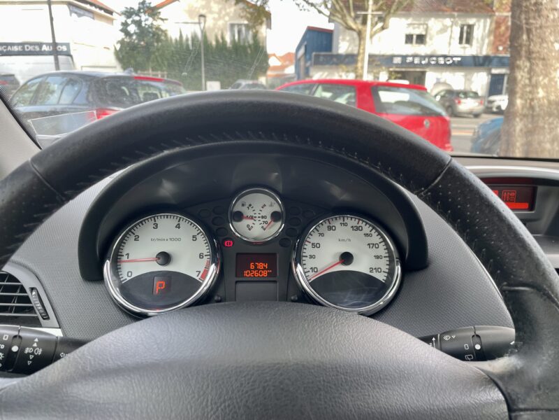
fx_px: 420
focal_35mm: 26
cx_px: 280
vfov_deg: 53.1
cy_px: 210
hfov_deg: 67.3
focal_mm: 4.2
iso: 40
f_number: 1.6
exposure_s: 1/121
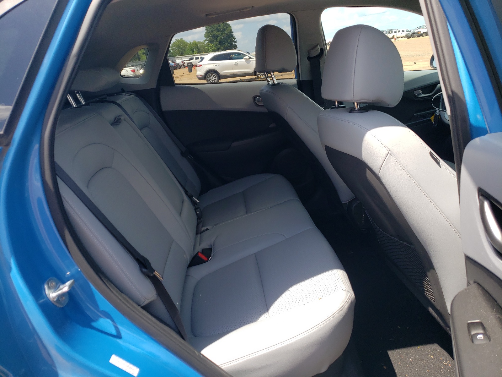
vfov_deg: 53.1
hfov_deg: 67.3
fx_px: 377
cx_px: 251
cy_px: 188
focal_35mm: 26
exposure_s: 1/1000
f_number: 1.5
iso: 50
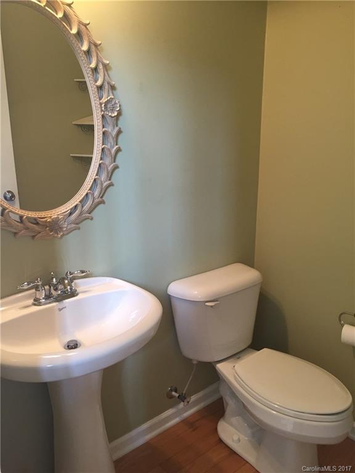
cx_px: 178
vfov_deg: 61.7
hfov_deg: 48.2
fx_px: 397
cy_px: 236
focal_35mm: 29
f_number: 2.2
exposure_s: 1/30
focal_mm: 4.15
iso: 80
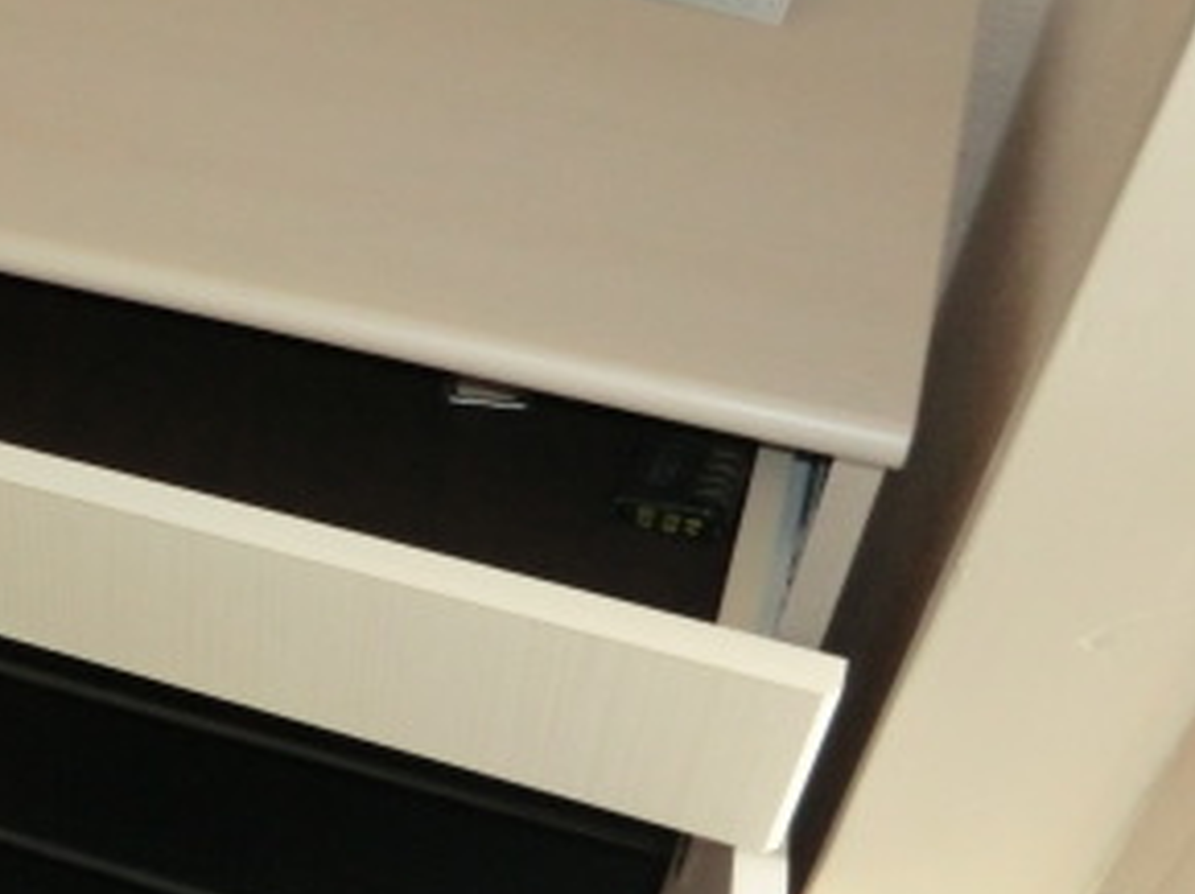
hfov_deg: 32.7
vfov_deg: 27.3
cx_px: -49
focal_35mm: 53
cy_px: 618
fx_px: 1828
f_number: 3.2
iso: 400
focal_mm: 4.3
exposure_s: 1/20
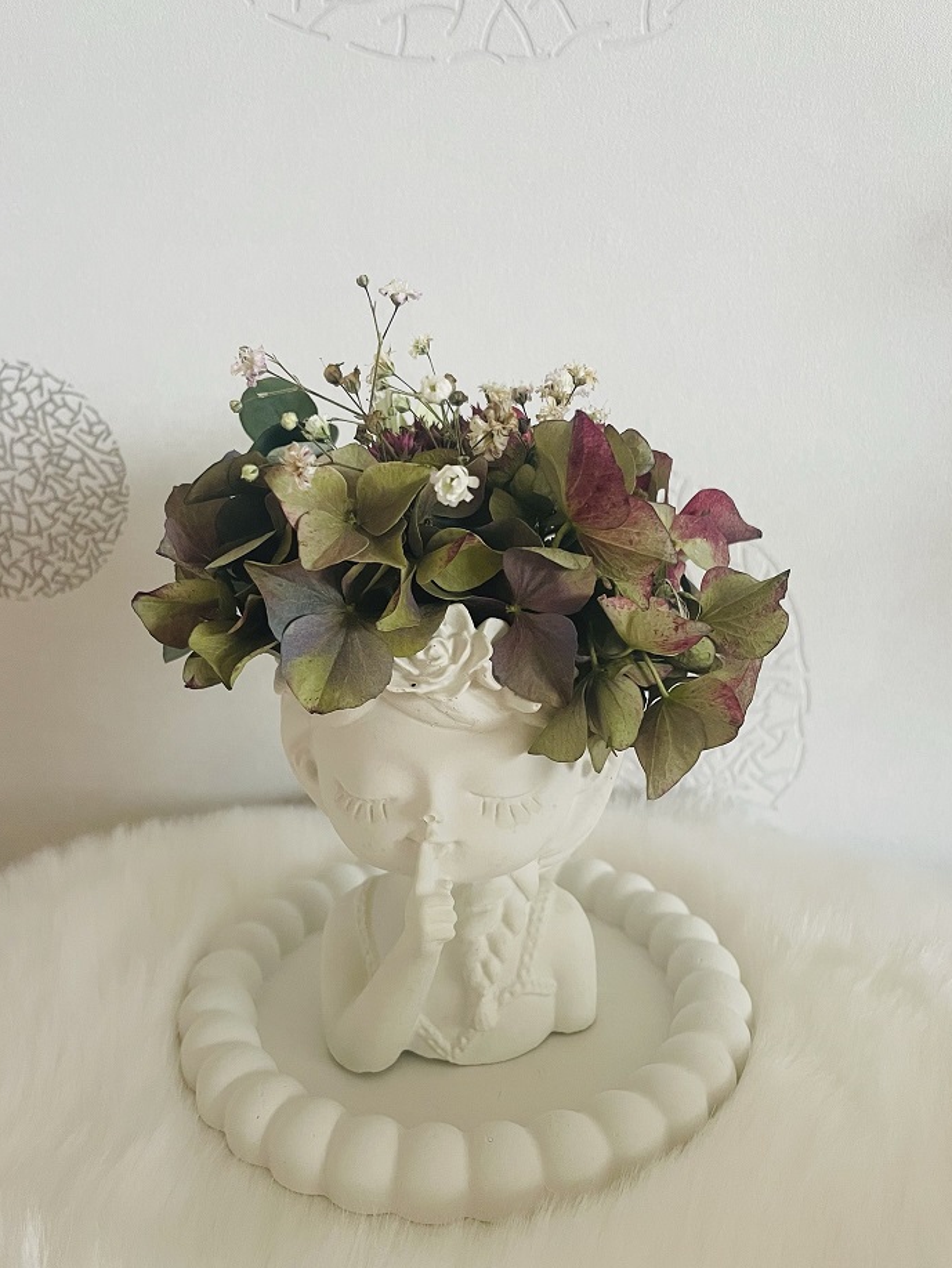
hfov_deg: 48.2
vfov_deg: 61.6
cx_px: 474
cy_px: 671
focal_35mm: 29
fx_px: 1063
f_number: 1.6
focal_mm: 4.2
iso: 320
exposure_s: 1/60
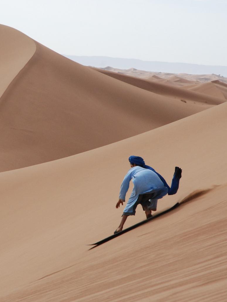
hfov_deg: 9.4
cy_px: 156
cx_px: 61
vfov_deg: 12.6
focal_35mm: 157
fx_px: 1372
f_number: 10
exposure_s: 1/1600
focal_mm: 70
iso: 800
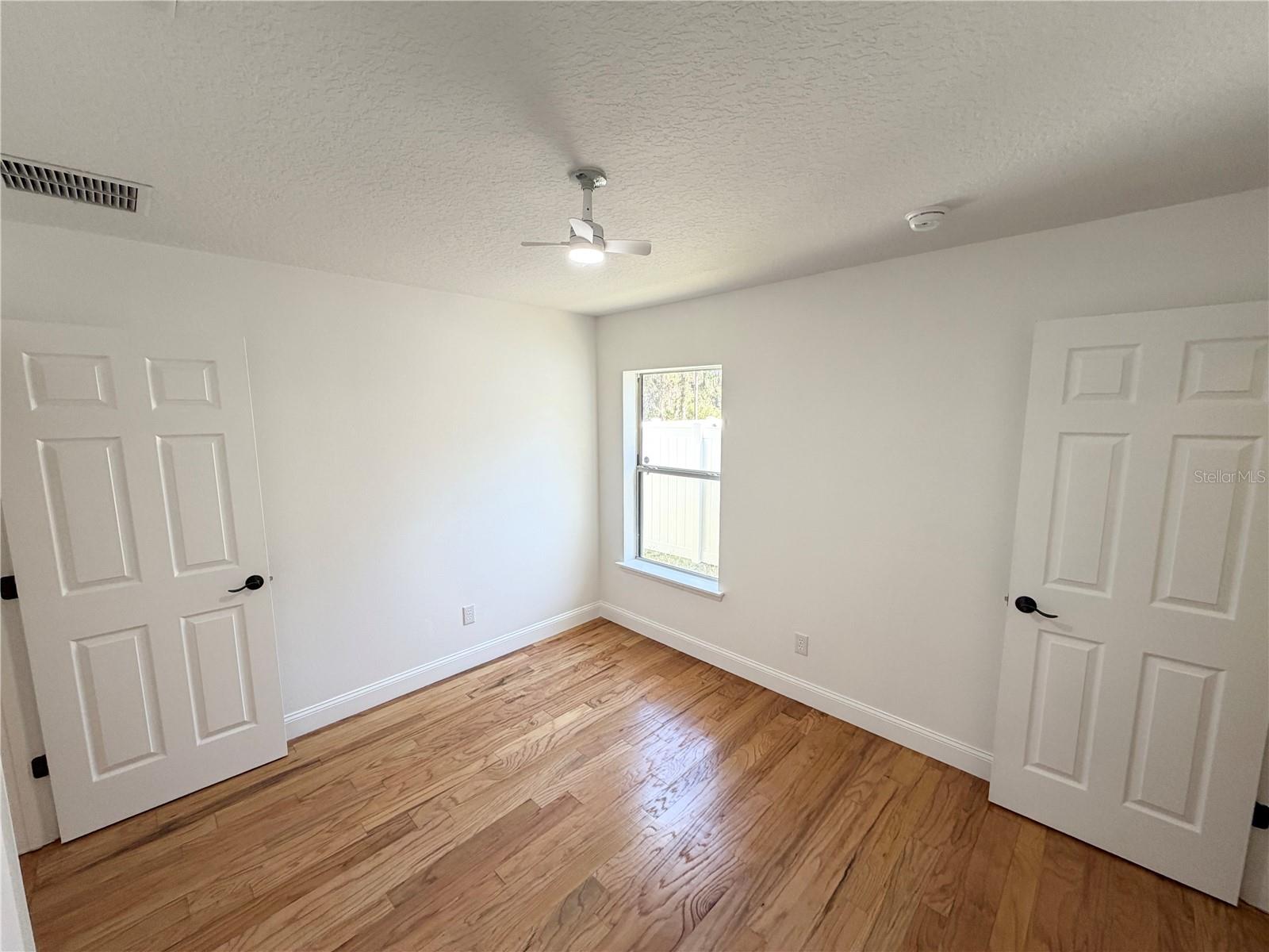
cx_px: 634
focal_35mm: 14
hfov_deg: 102.1
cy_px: 476
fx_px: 513
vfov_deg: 85.7
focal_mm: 2.22
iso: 125
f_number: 2.2
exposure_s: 1/120
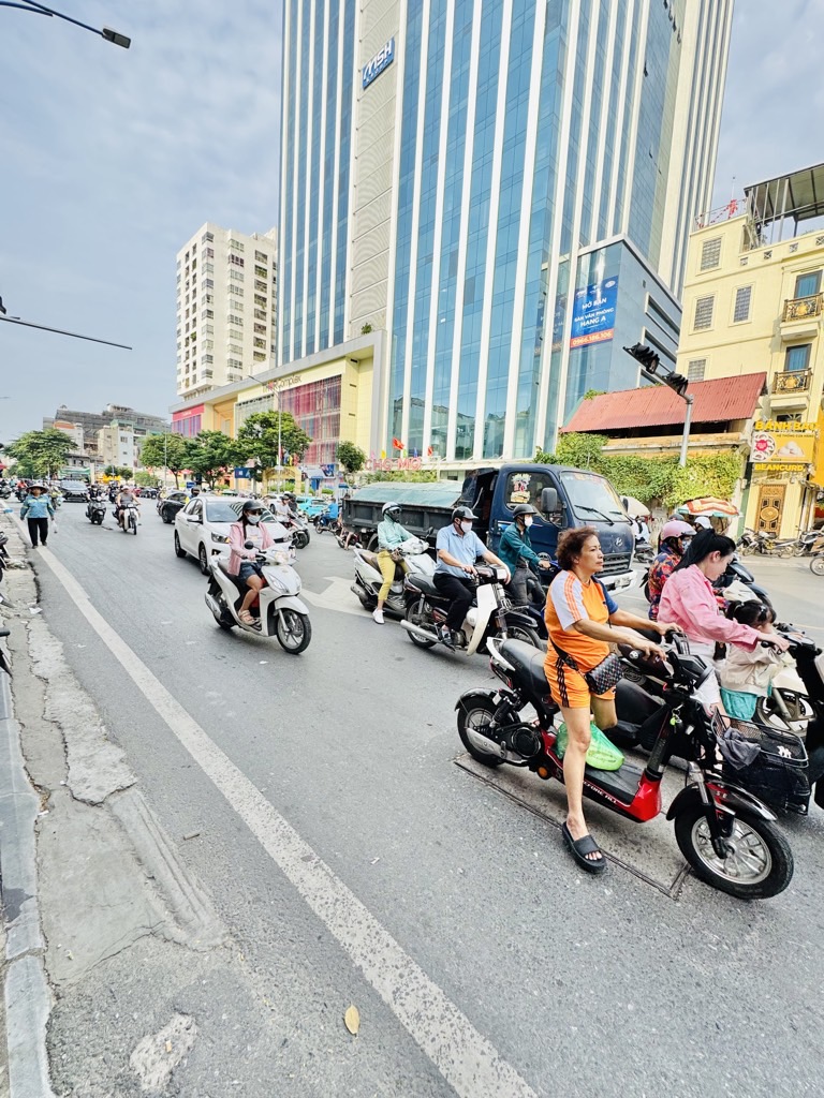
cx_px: 412
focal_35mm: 14
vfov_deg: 102.1
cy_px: 549
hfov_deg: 85.7
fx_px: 444
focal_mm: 2.22
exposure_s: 1/669
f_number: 2.2
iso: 50
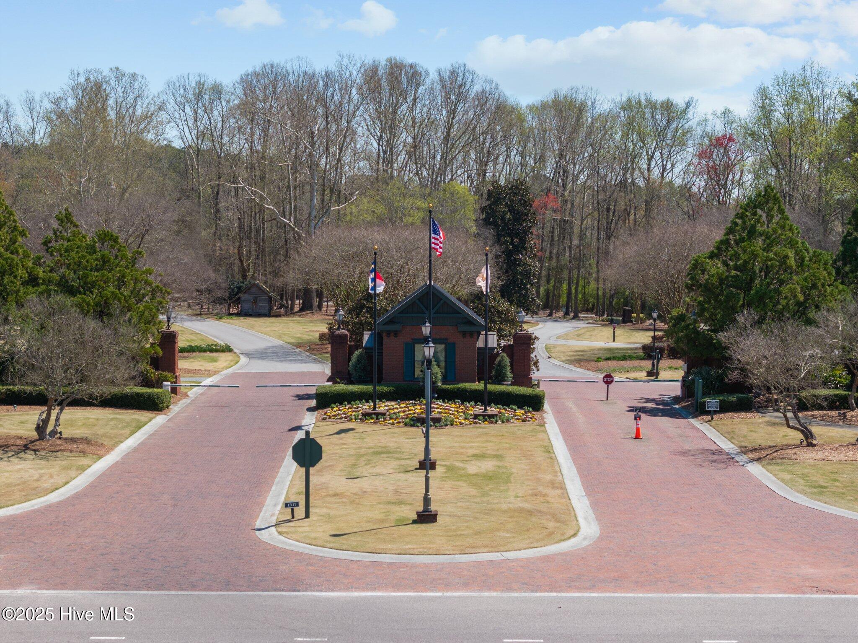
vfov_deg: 21.0
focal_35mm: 70
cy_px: 322
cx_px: 429
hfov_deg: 27.8
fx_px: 1734
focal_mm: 19.35
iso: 120
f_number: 2.8
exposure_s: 1/200
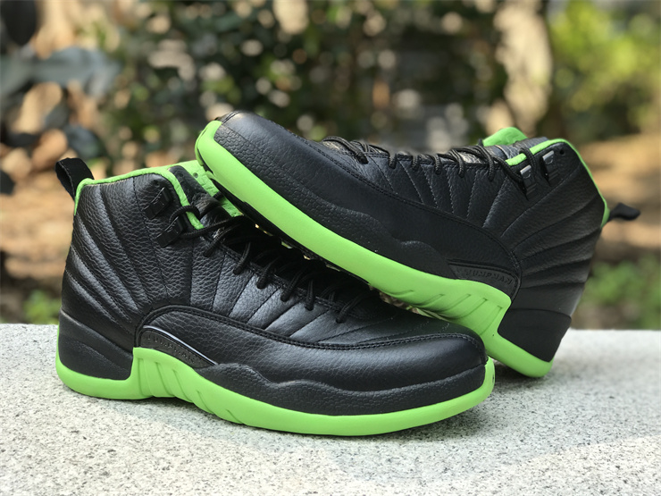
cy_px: 248
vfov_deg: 25.7
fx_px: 1088
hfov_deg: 33.8
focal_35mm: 57
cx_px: 330
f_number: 2.8
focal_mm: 6.6
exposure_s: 1/245
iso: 20
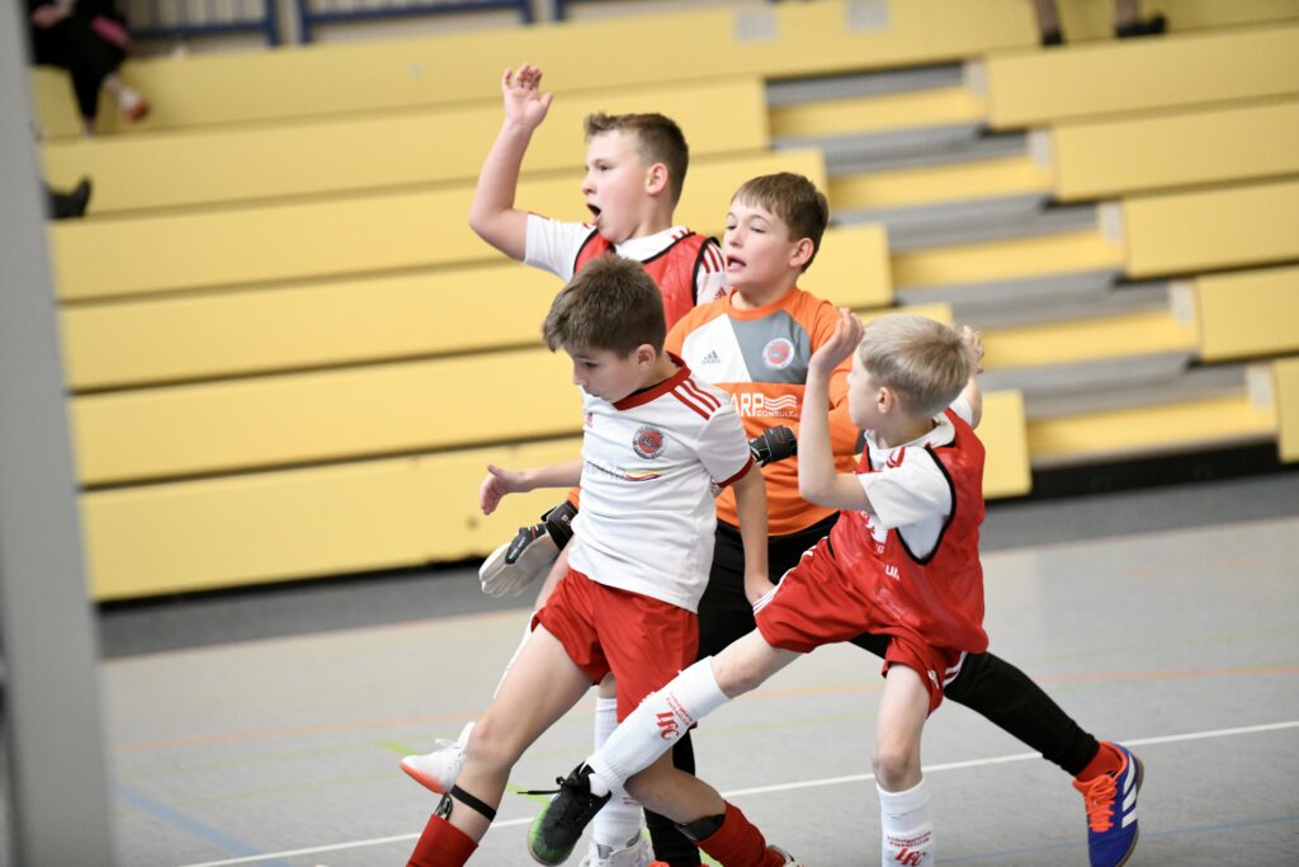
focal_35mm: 145
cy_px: 434
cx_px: 650
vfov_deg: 9.5
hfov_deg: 14.2
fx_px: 5232
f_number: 2.8
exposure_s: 1/1250
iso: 5000
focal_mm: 145
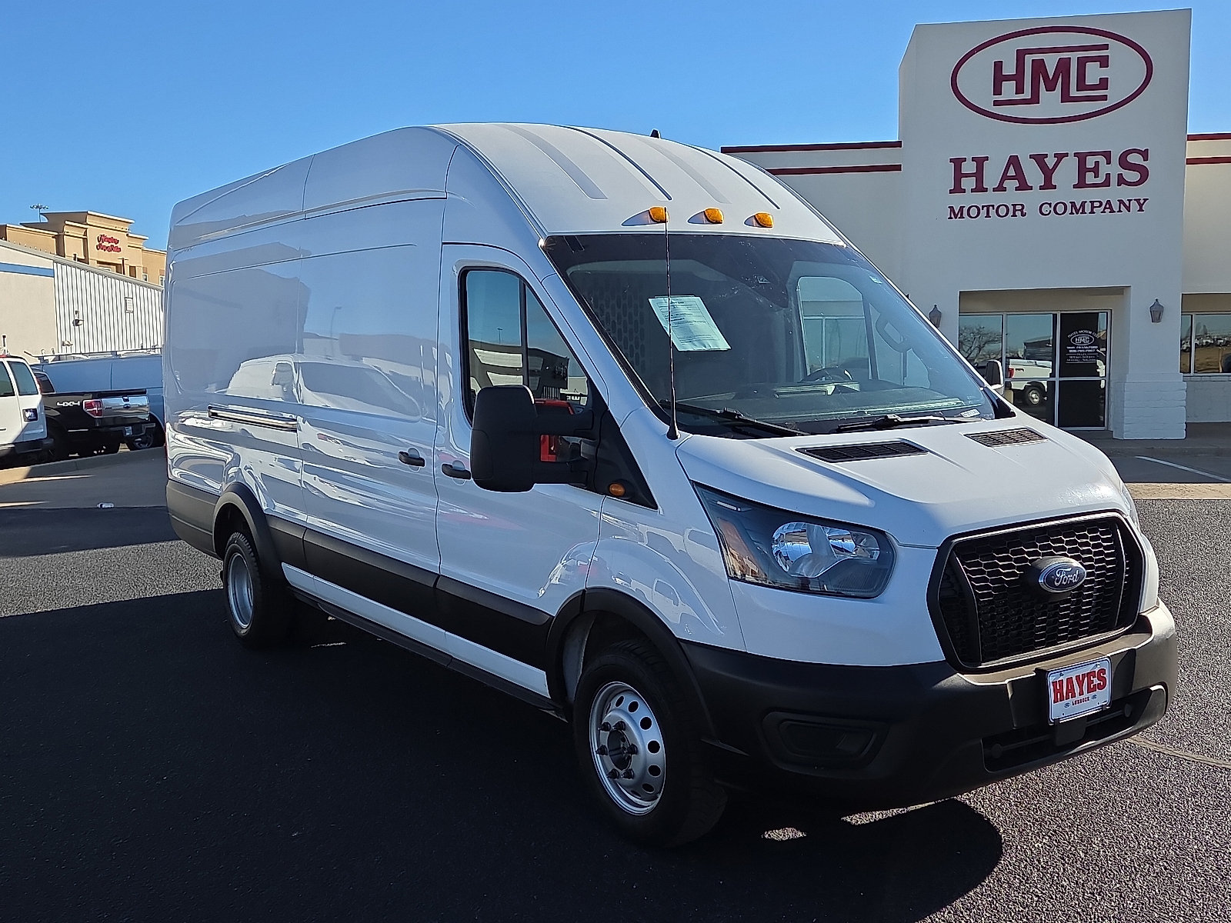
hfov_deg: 54.0
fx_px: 1209
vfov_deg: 41.8
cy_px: 462
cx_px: 616
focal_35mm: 34
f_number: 1.8
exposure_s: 1/1250
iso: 25
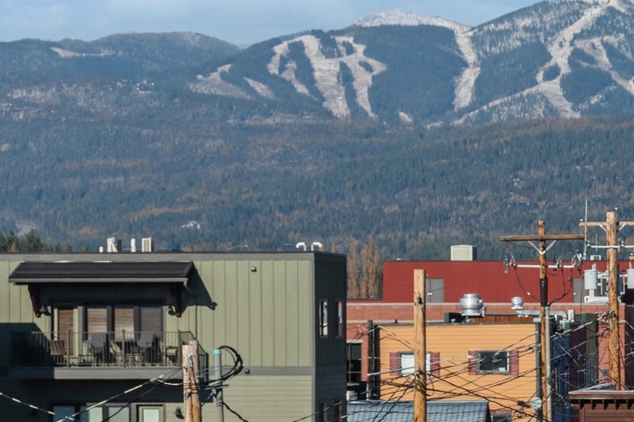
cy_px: 326
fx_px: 2676
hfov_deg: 13.1
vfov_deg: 9.0
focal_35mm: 152
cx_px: 808
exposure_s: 1/200
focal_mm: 38
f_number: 6.3
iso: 100
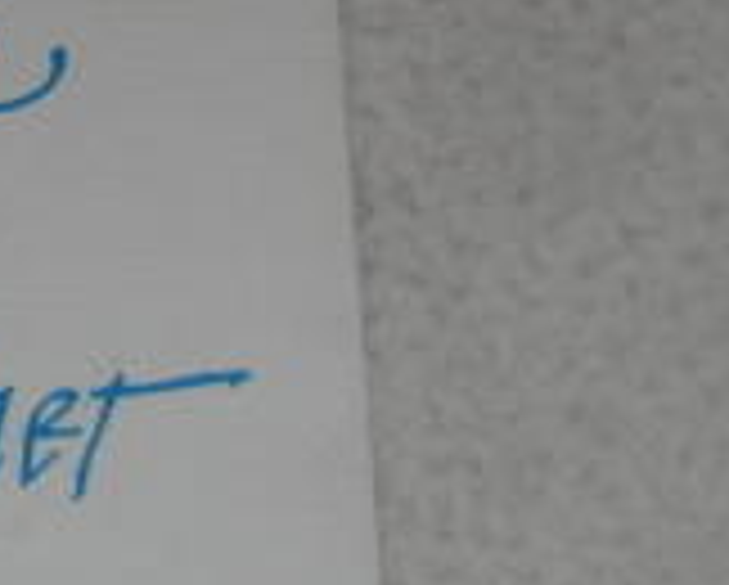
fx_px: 3823
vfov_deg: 8.6
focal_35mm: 177
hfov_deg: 10.5
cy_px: -189
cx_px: -346
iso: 100
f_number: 3.3
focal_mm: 8.2
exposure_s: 1/60
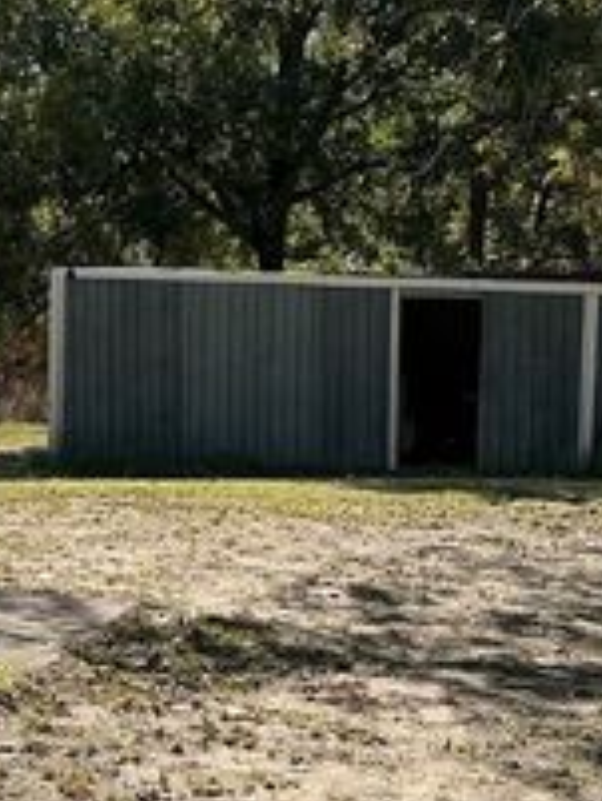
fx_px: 2154
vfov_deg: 21.0
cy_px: 492
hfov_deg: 15.3
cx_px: -144
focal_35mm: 93
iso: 25
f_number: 1.8
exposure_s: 1/997
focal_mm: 3
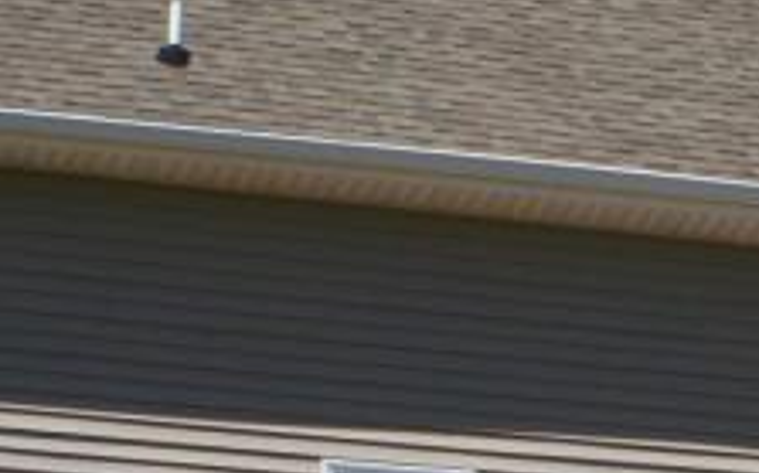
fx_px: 4237
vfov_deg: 6.3
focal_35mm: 205
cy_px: 750
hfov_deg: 10.0
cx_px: 970
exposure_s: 1/125
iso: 100
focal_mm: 26
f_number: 16
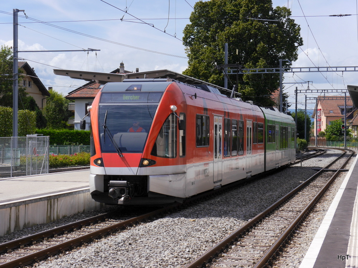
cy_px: 134
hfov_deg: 23.3
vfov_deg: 17.6
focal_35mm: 84
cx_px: 179
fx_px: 869
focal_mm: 42
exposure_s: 1/400
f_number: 9
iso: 160
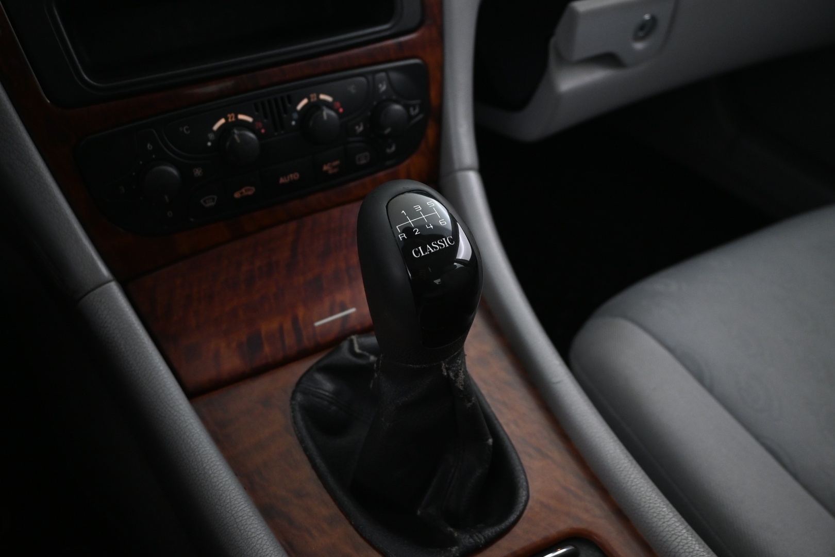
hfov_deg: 60.7
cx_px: 418
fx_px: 713
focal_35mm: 31
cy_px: 278
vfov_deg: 42.6
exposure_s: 1/13
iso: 1600
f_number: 3.8
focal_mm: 20.5
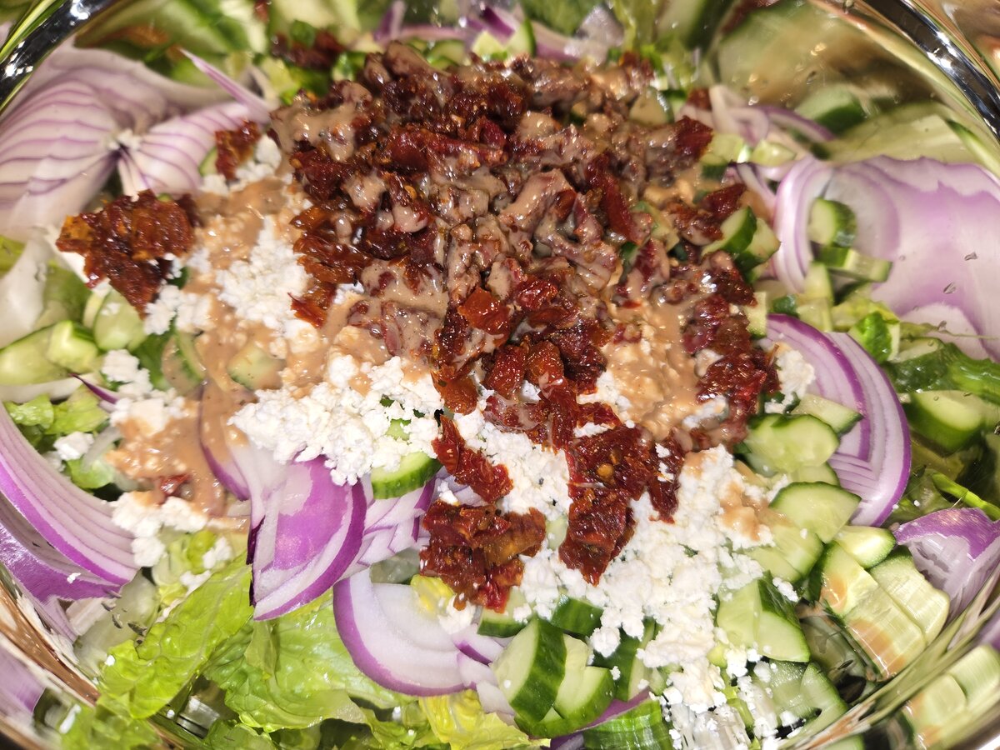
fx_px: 664
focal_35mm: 23
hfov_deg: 73.9
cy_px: 375
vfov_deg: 58.9
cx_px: 500
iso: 100
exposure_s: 1/60
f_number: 1.8
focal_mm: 5.4
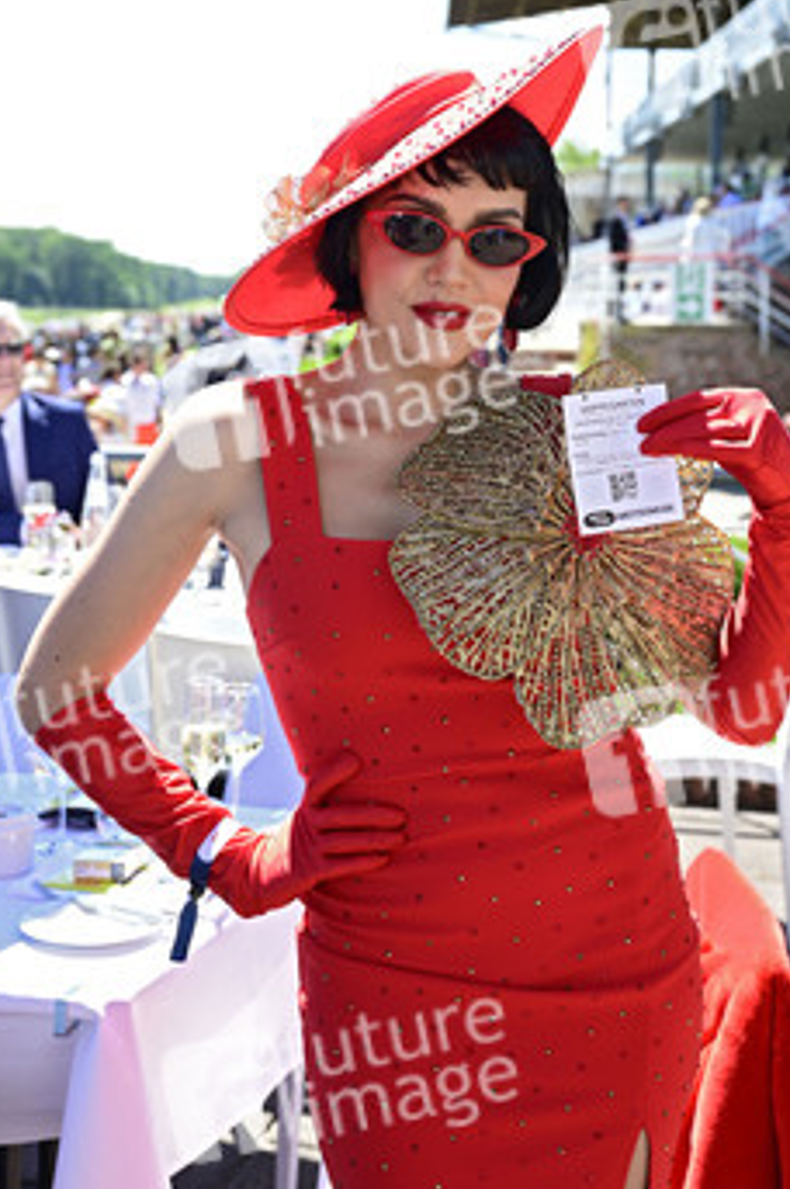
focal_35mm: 49
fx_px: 1616
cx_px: 440
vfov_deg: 40.4
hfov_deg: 27.5
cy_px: 562
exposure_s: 1/200
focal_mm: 42
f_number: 5
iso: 100
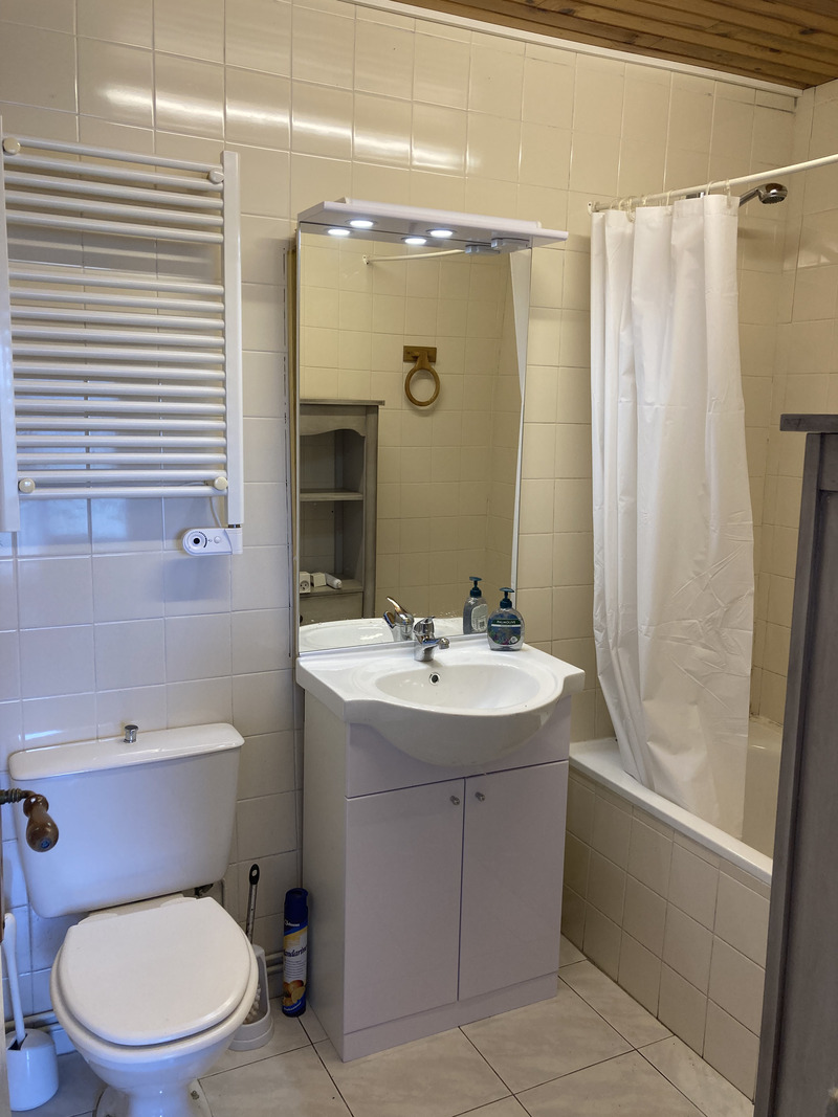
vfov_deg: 63.4
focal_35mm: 28
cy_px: 558
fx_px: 904
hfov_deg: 49.7
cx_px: 419
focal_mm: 3.99
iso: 50
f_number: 1.8
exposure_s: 1/50
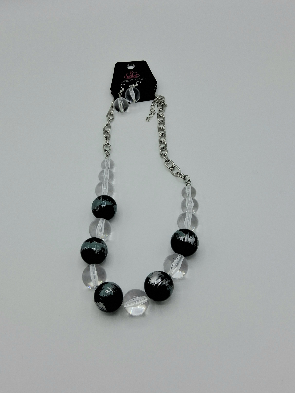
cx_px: 148
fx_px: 284
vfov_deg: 69.4
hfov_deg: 54.9
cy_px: 196
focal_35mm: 25
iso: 50
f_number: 2
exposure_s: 1/476
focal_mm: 3.08
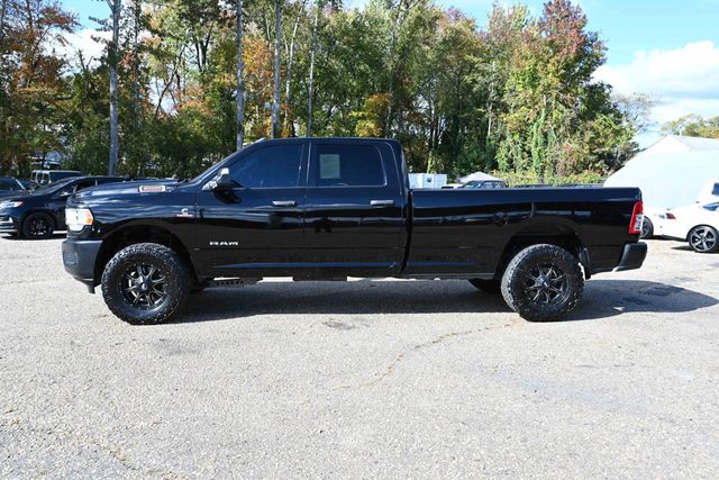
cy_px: 240
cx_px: 360
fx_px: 559
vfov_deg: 46.4
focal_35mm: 28
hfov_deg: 65.5
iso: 160
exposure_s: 1/160
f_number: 7.1
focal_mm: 28
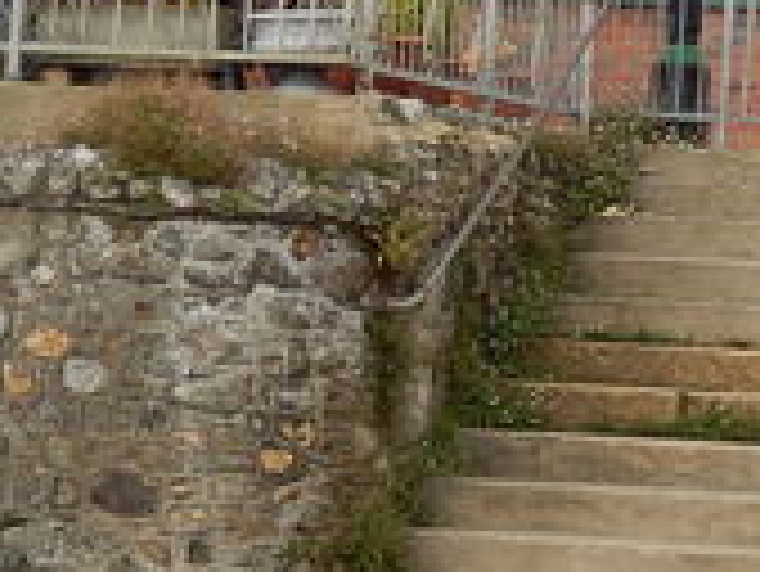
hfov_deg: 12.3
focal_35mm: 155
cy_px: -27
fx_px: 3405
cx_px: 998
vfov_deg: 9.5
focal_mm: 7.3
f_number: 4.2
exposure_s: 1/250
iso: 125
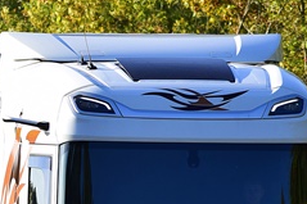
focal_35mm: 728
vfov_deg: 1.9
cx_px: -91
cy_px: 209
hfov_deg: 2.8
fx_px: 6201
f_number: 6.3
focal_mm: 145
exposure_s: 1/1000
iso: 400
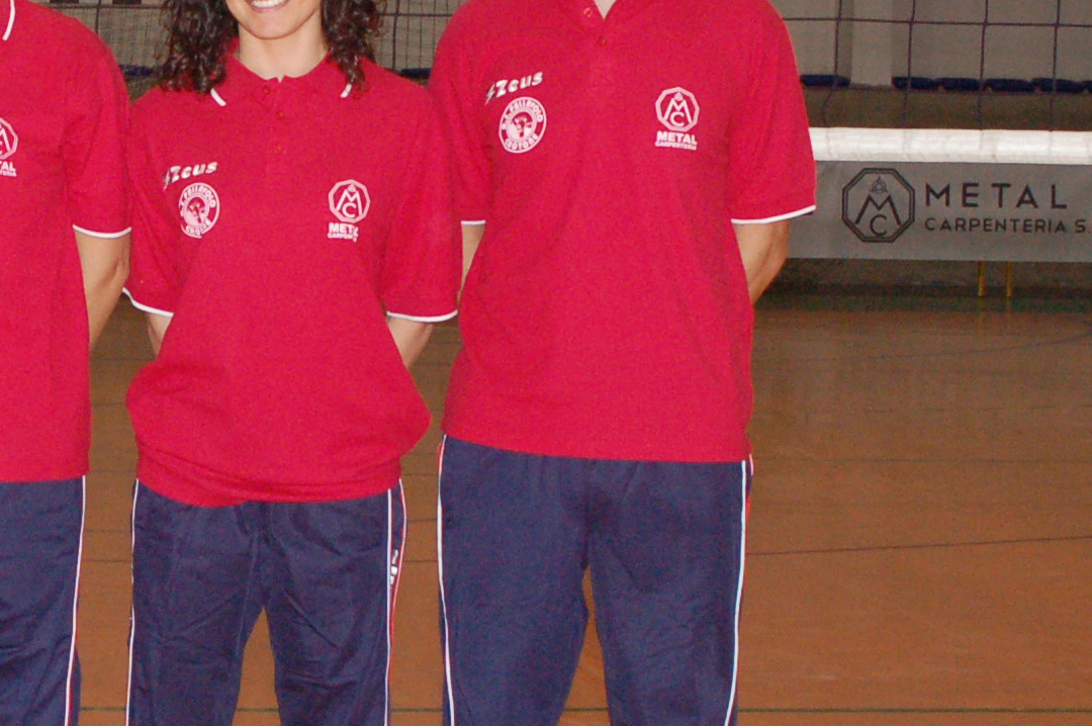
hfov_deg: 16.9
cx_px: -131
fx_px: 3546
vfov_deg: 11.7
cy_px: 325
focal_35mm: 117
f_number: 7.1
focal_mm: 28
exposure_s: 1/60
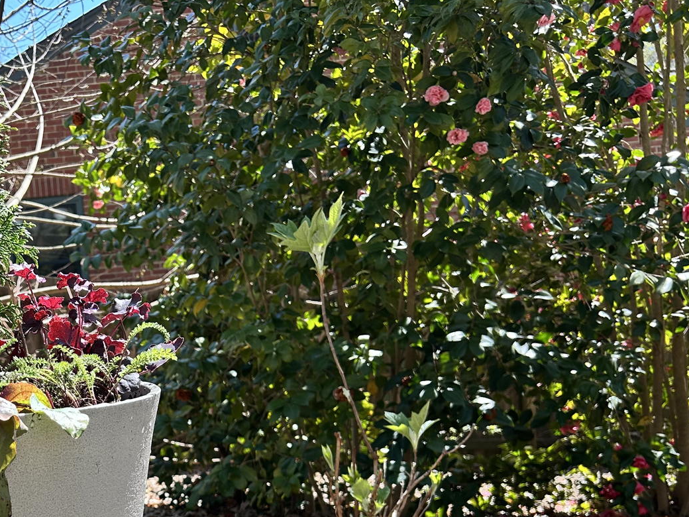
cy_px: 479
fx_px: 995
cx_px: 81
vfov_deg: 27.9
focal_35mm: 50
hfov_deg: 36.1
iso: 50
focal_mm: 5.7
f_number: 1.5
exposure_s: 1/803
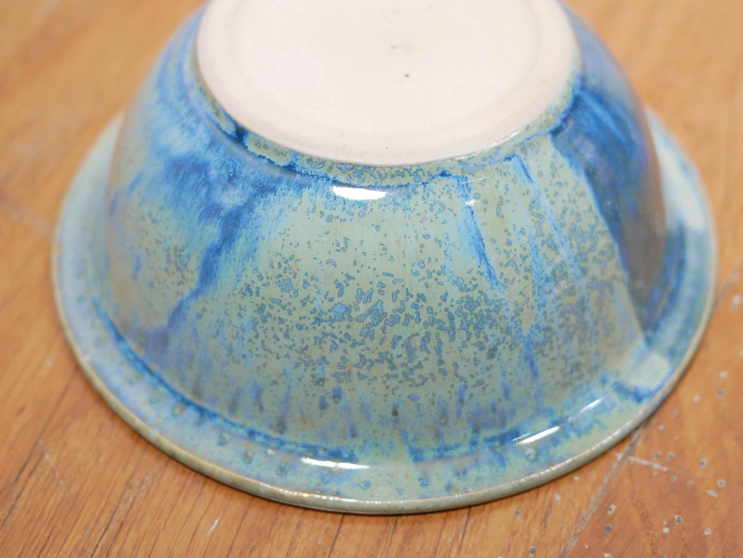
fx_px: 1374
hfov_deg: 30.2
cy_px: 161
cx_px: 420
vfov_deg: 22.8
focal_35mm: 64
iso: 640
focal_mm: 20
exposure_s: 1/60
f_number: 1.7
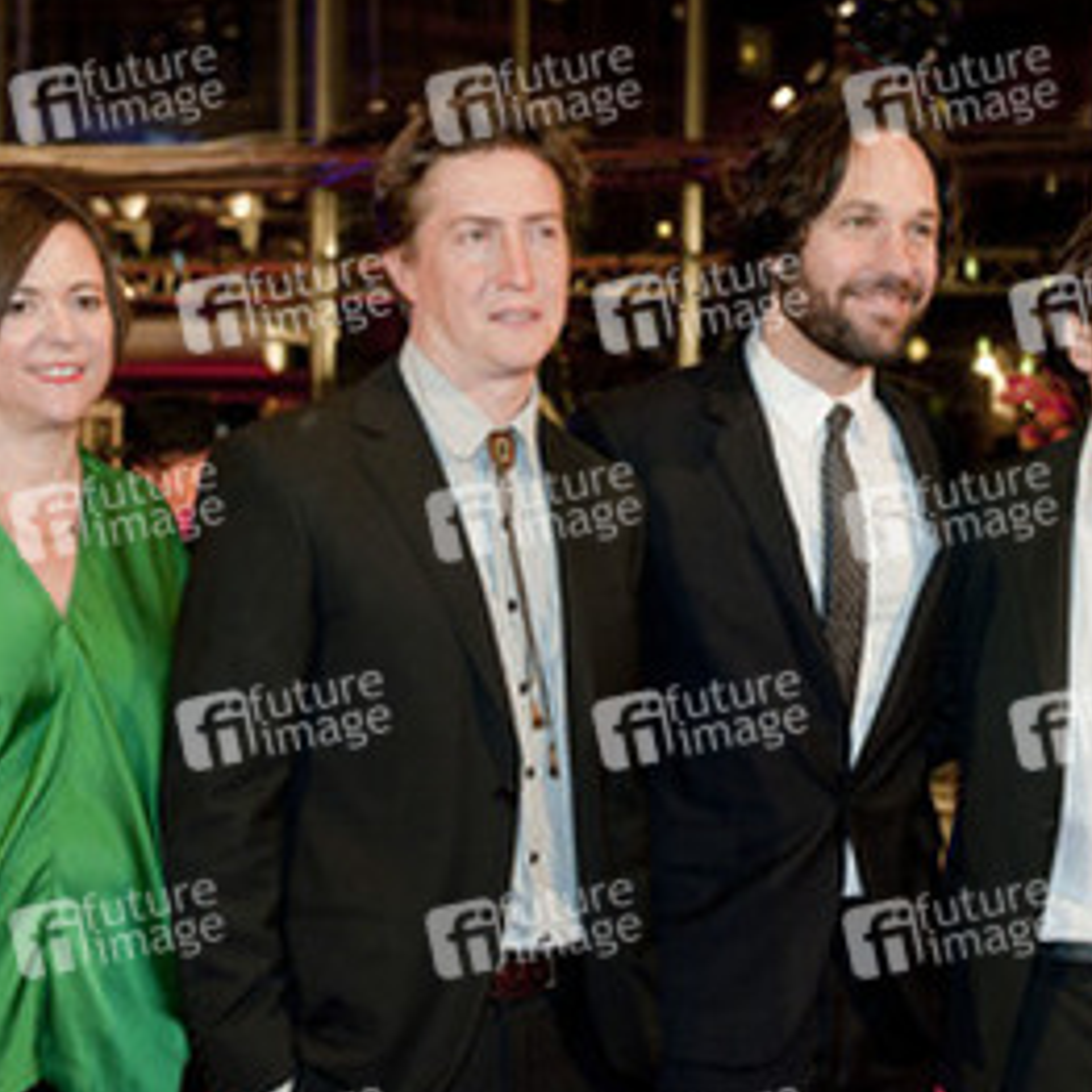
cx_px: 590
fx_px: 2712
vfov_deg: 22.7
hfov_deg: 22.8
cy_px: 617
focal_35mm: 76
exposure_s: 1/125
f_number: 4.5
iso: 1000
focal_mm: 52
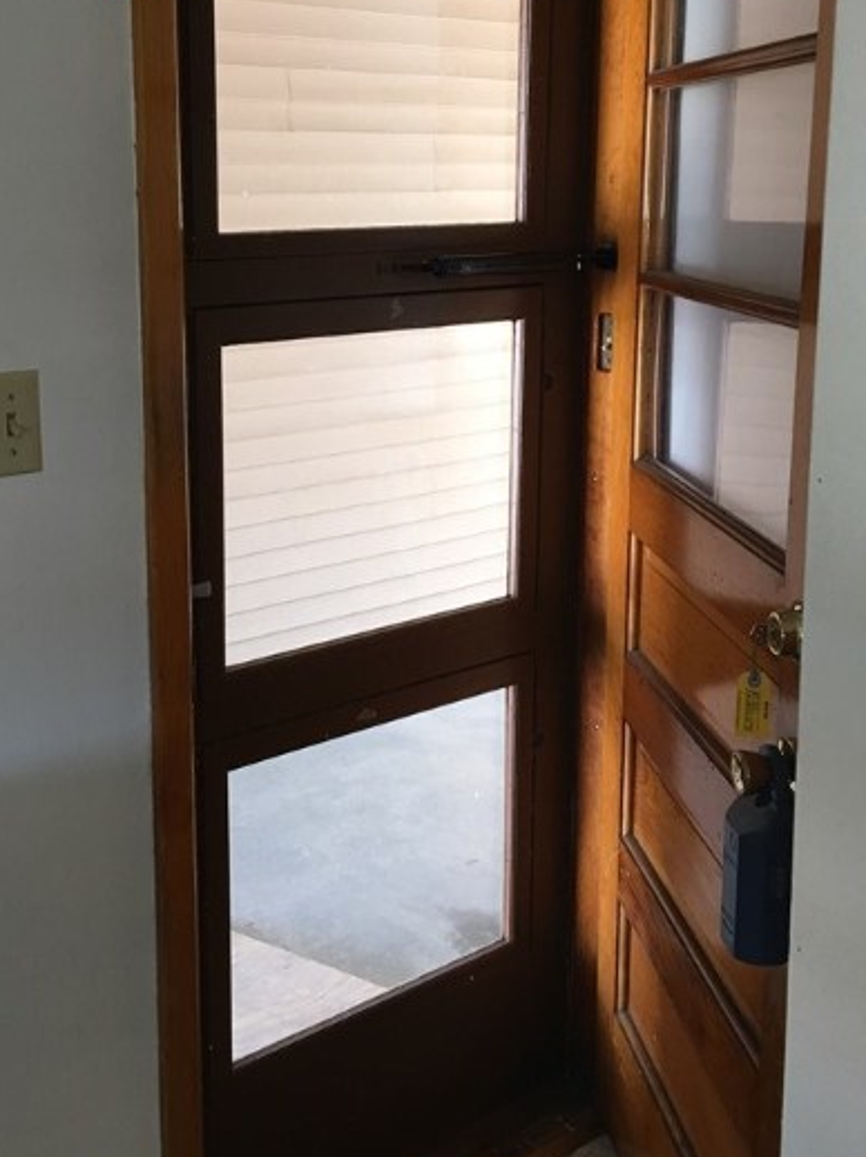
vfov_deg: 43.5
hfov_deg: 33.5
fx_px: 1436
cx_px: 348
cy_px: 433
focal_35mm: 43
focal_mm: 4.15
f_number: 2.2
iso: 40
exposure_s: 1/15
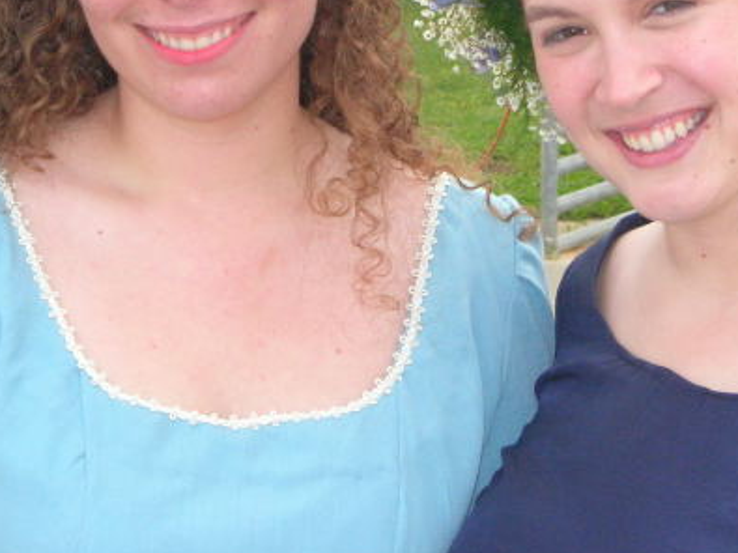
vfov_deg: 8.1
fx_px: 3900
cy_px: 112
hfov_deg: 10.8
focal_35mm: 183
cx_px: 407
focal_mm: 23.4
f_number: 8.2
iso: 400
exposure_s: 1/280
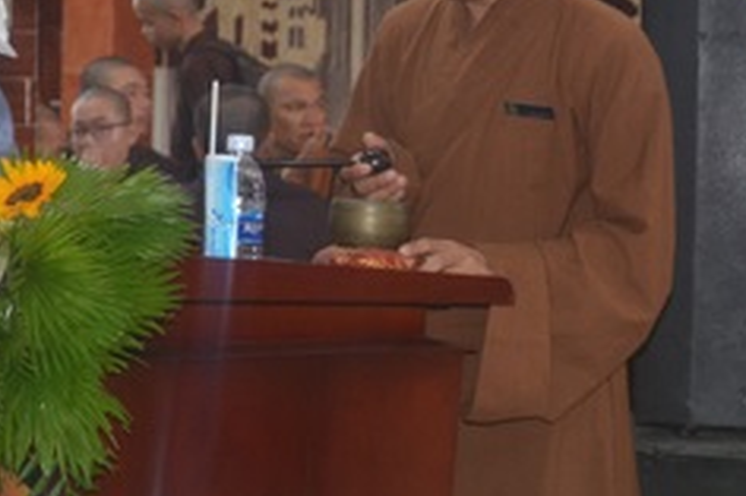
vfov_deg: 9.5
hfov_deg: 14.1
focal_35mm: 144
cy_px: 182
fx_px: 2990
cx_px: 601
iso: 800
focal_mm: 35
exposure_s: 1/60
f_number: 5
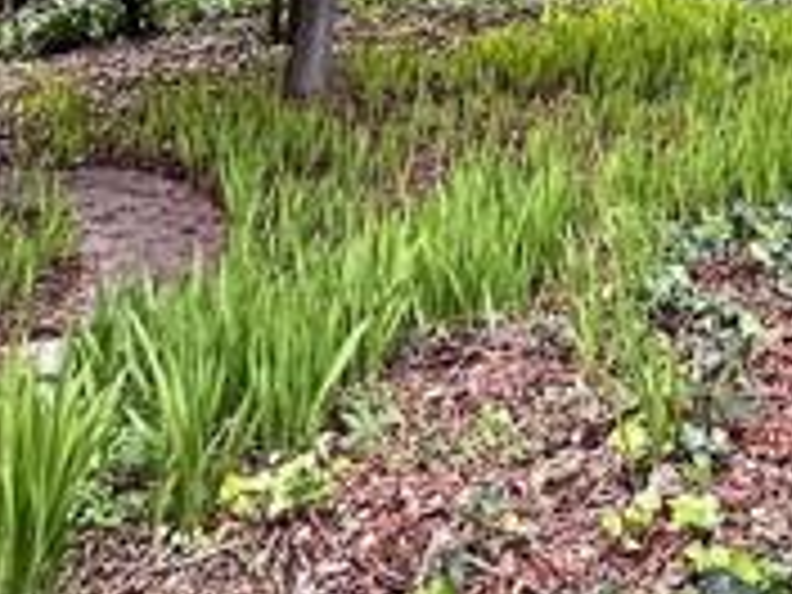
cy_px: -338
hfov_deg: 36.6
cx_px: 598
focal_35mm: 51
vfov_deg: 22.5
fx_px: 1167
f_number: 2.2
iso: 640
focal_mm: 2.22
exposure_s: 1/60
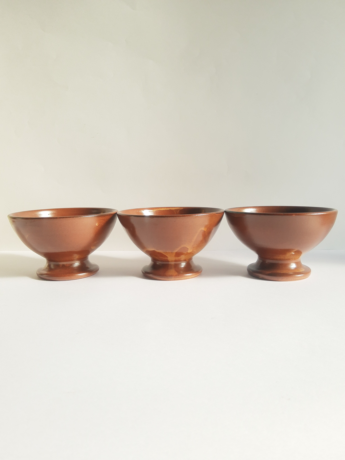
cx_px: 172
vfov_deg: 67.3
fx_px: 346
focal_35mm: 26
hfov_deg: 53.1
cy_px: 230
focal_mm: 3.95
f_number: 1.8
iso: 40
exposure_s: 1/152
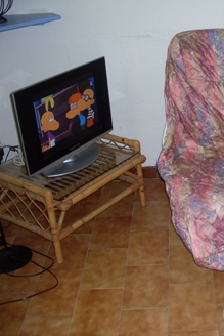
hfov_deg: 23.9
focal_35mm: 54
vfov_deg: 36.9
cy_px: 169
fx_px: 503
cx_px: 226
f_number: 2.8
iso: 100
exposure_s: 1/45
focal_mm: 6.3
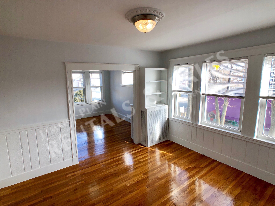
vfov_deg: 49.7
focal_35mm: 28
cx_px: 138
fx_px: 222
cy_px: 103
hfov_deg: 63.4
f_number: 1.8
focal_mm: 3.99
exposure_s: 1/120
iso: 25
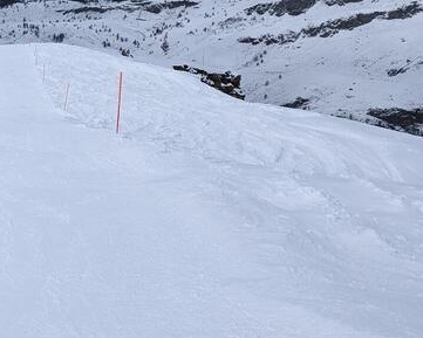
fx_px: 839
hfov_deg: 23.8
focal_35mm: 67
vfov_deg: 21.6
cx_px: -170
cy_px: -33
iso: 30
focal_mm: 6.9
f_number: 1.68
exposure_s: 1/7576
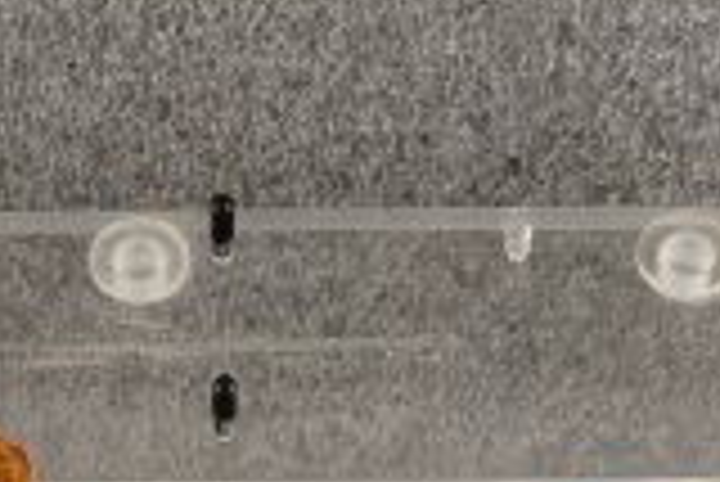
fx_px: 3743
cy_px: 836
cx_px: 225
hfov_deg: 11.0
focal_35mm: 187
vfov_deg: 7.2
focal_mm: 50
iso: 1600
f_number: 13
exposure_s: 1/160
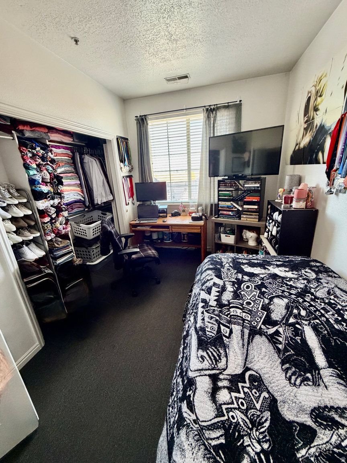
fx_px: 187
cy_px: 232
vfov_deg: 102.1
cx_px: 174
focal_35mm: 14
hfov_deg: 85.7
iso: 320
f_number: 2.2
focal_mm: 2.22
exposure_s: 1/76
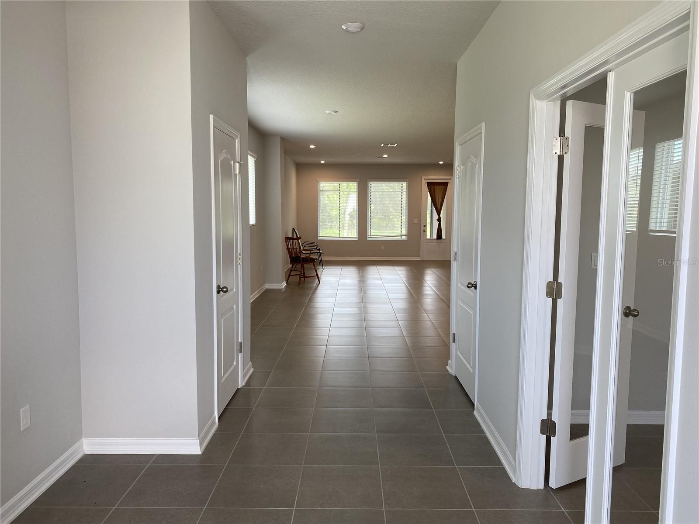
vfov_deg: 53.1
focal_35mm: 26
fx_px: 525
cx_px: 350
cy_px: 262
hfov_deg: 67.3
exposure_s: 1/120
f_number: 1.8
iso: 80
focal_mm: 4.25
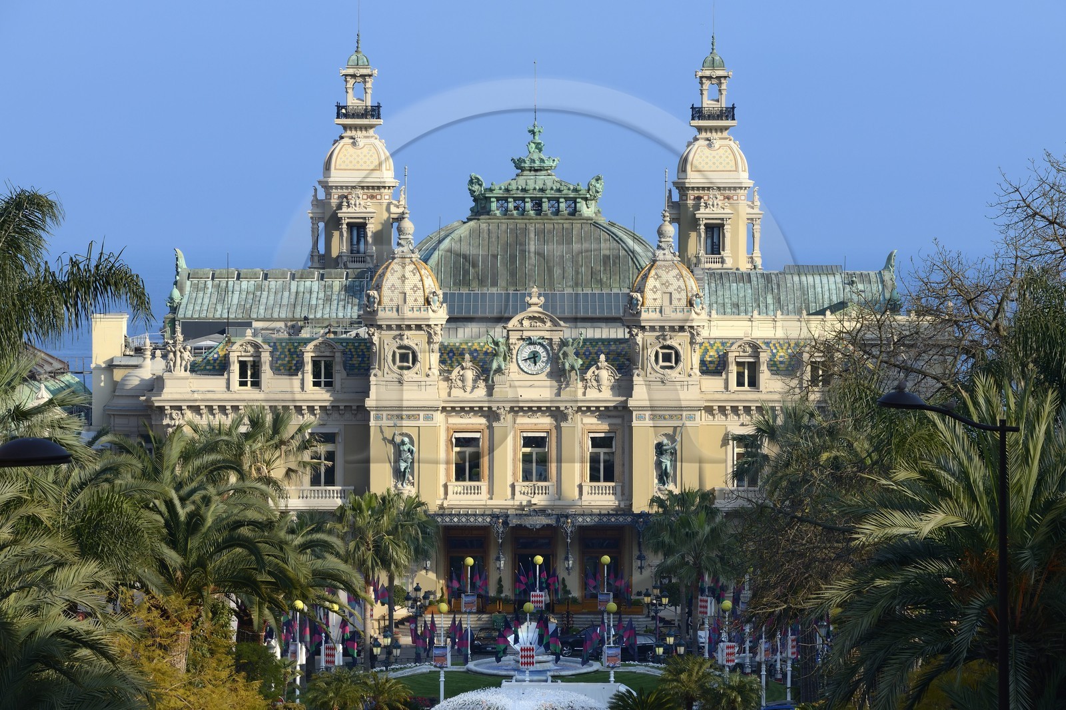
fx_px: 4885
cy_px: 355
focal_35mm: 165
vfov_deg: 8.3
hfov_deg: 12.5
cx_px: 533
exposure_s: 1/200
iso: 200
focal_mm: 165
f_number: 10
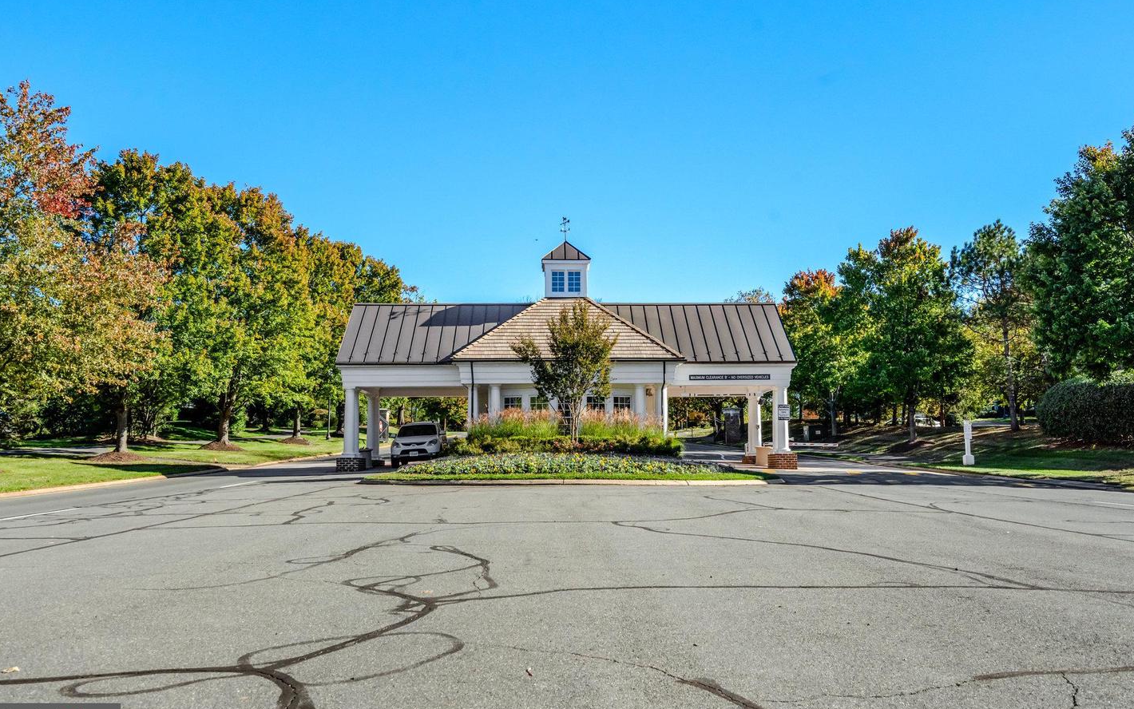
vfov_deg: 40.6
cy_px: 361
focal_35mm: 31
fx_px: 958
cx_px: 571
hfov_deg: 61.2
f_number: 8
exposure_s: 1/1600
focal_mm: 30
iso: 1250
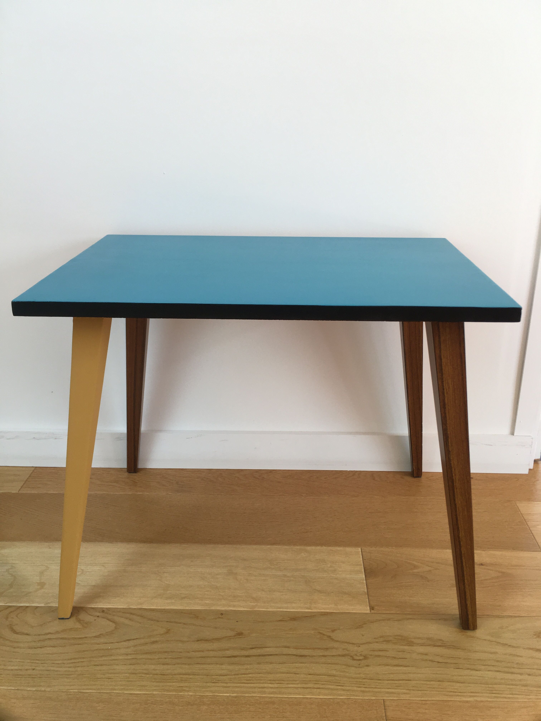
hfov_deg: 48.2
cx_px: 270
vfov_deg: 61.7
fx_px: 604
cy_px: 360
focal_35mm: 29
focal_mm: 4.15
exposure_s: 1/100
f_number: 2.2
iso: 40
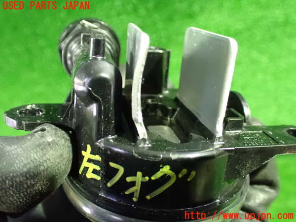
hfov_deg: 56.8
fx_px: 274
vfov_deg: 44.2
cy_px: 111
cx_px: 148
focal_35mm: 32
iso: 1600
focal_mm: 5.79
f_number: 2.4
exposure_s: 1/15
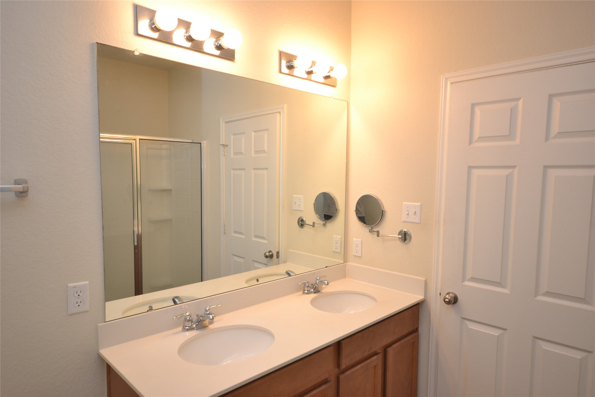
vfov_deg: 56.1
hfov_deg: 77.3
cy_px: 198
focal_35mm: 22
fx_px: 372
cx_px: 298
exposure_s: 1/60
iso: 720
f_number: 5
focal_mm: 15
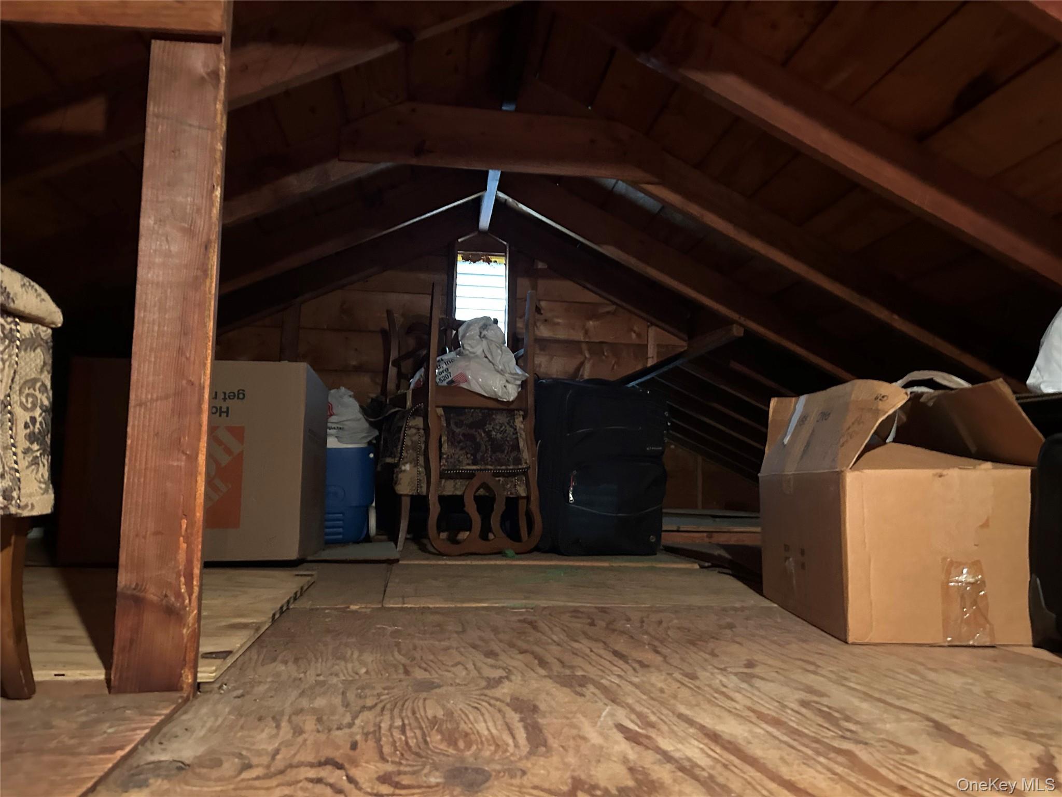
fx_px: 798
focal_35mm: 26
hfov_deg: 67.3
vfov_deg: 53.1
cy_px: 398
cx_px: 531
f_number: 1.5
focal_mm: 5.7
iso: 1000
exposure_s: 1/24
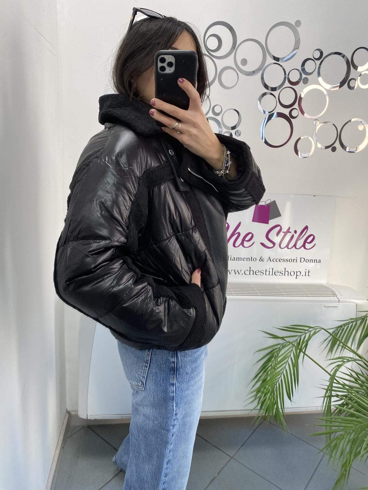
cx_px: 184
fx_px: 369
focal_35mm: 26
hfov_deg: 53.1
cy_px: 245
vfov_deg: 67.3
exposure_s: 1/121
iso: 125
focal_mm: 4.25
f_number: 1.8
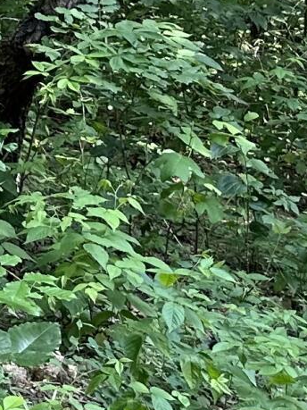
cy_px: -348
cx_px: -577
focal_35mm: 157
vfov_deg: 11.6
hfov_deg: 8.2
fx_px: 1857
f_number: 1.78
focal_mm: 6.86
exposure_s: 1/268
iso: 80
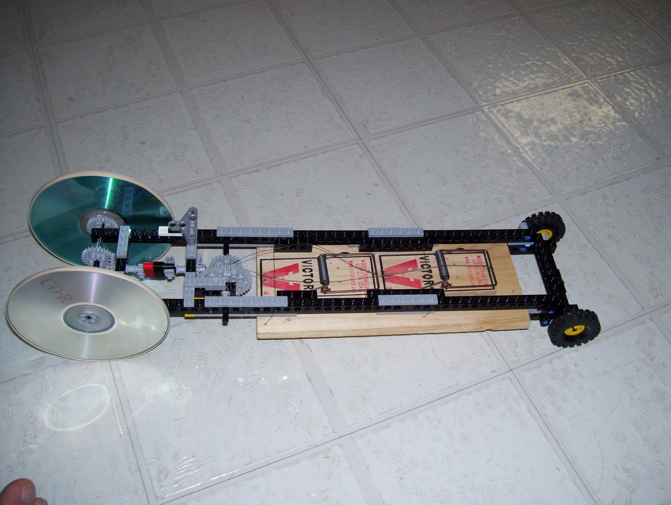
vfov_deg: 39.7
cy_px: 252
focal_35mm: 36
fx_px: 699
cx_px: 336
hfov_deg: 51.3
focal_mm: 6
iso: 80
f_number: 2.7
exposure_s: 1/60
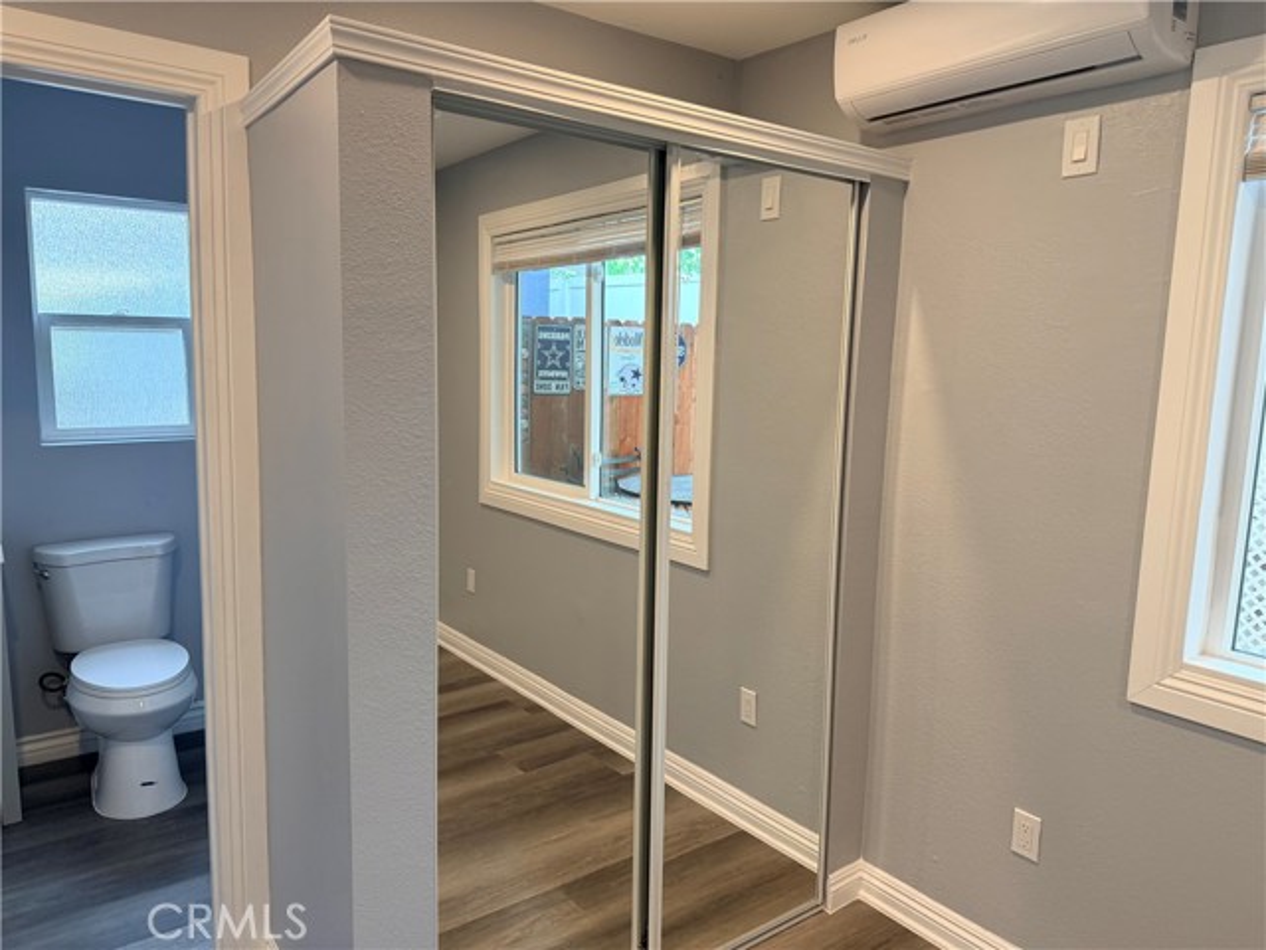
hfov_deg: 71.6
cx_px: 633
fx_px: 878
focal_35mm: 24
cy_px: 475
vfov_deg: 56.8
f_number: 1.78
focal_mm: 6.76
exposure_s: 1/120
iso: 200
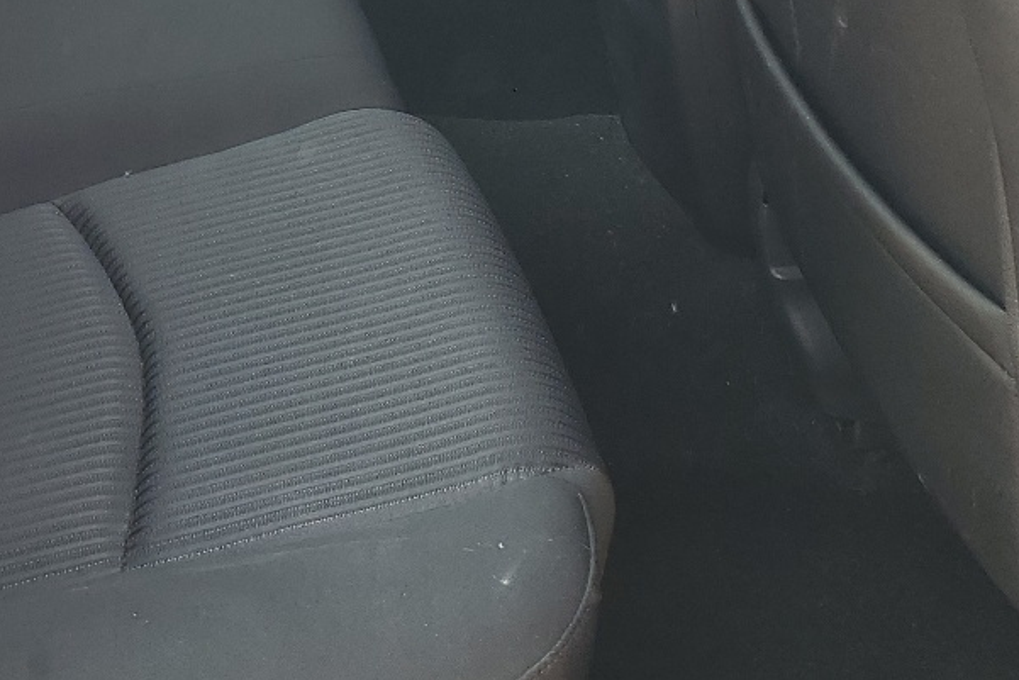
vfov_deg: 18.0
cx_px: 102
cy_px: -131
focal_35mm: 72
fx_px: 2038
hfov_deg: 27.1
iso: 52
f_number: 1.5
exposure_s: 1/120
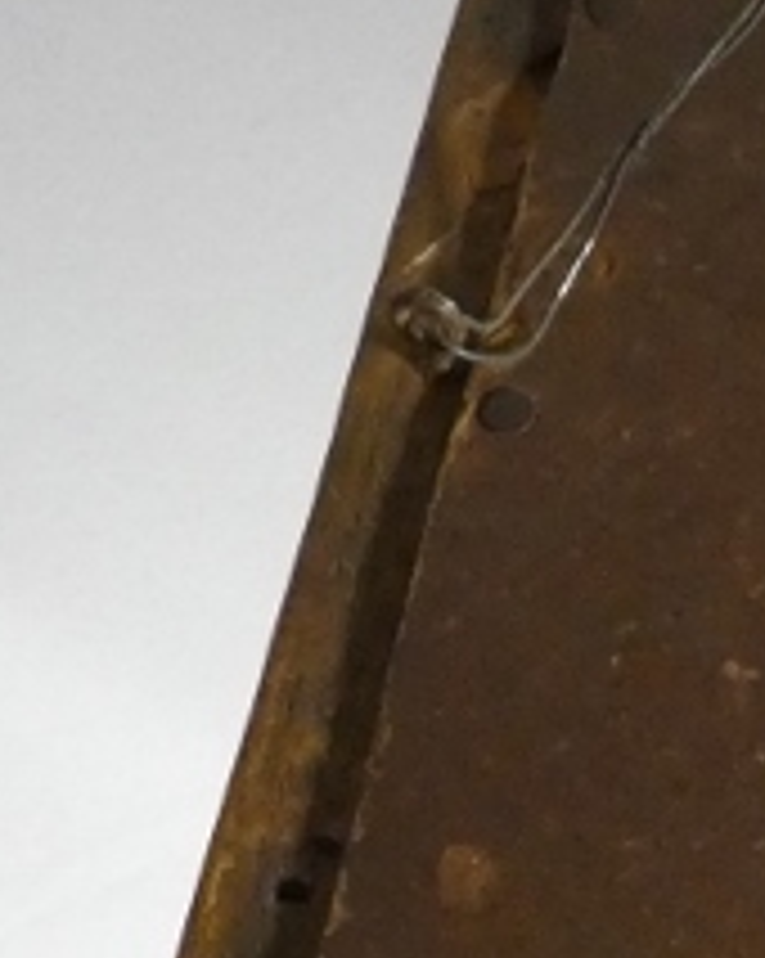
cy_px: 778
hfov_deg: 14.0
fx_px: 2664
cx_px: 1480
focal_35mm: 94
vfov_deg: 20.2
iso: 500
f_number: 2.8
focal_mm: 3.6
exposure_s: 1/125
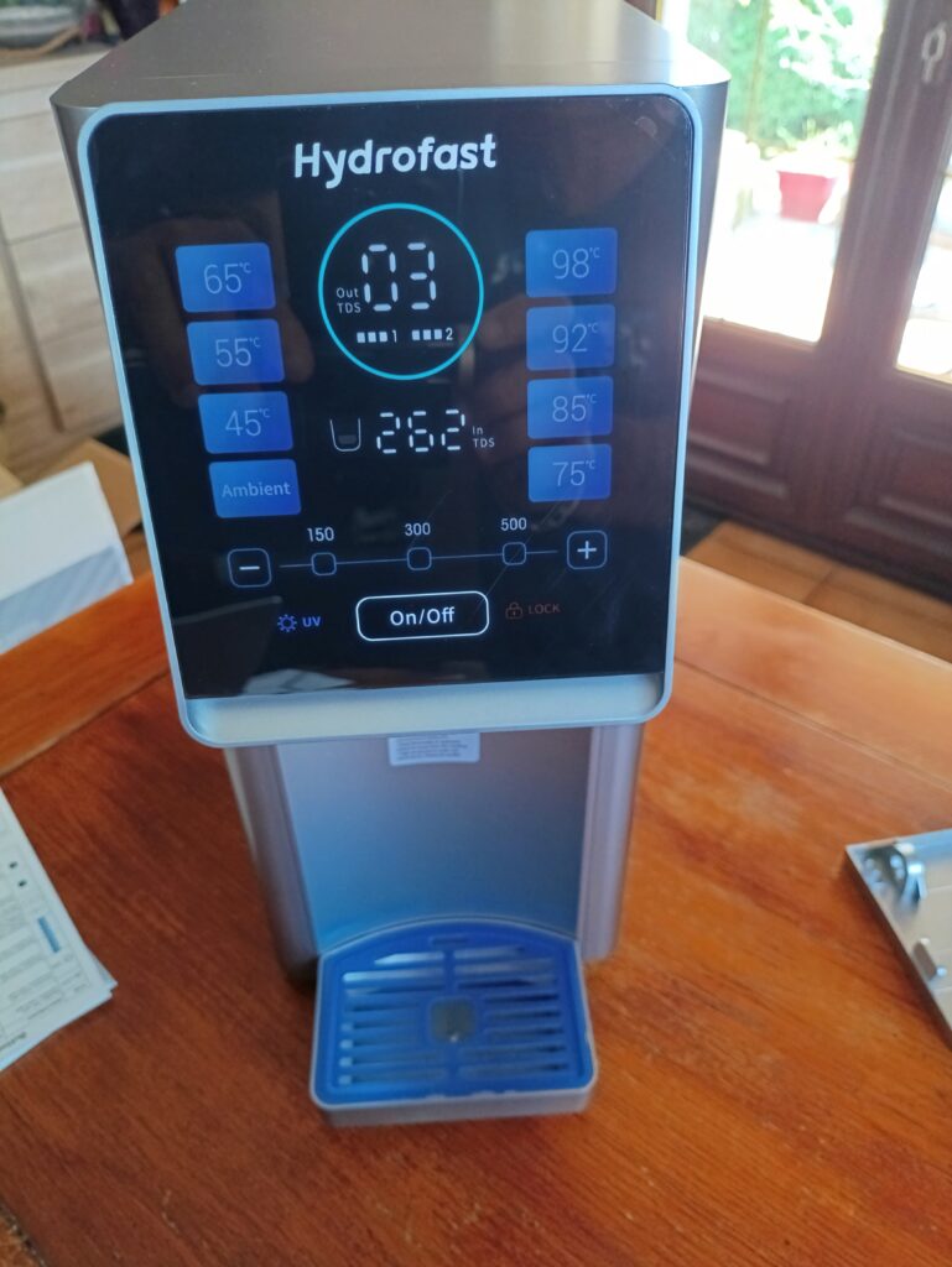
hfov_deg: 54.9
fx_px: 916
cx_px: 476
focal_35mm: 25
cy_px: 634
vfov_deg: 69.4
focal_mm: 4.71
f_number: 1.7
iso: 500
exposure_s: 1/25
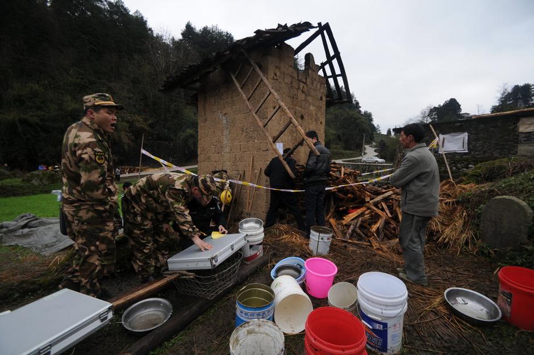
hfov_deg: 100.5
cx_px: 267
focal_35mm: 15
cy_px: 178
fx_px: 222
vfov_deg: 77.2
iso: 200
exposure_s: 1/320
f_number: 4
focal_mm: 10
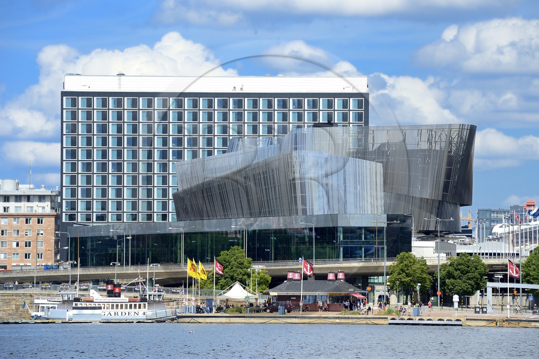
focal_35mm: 200
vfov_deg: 6.9
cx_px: 270
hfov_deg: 10.3
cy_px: 180
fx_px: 2992
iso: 200
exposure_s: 1/400
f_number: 11
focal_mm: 200
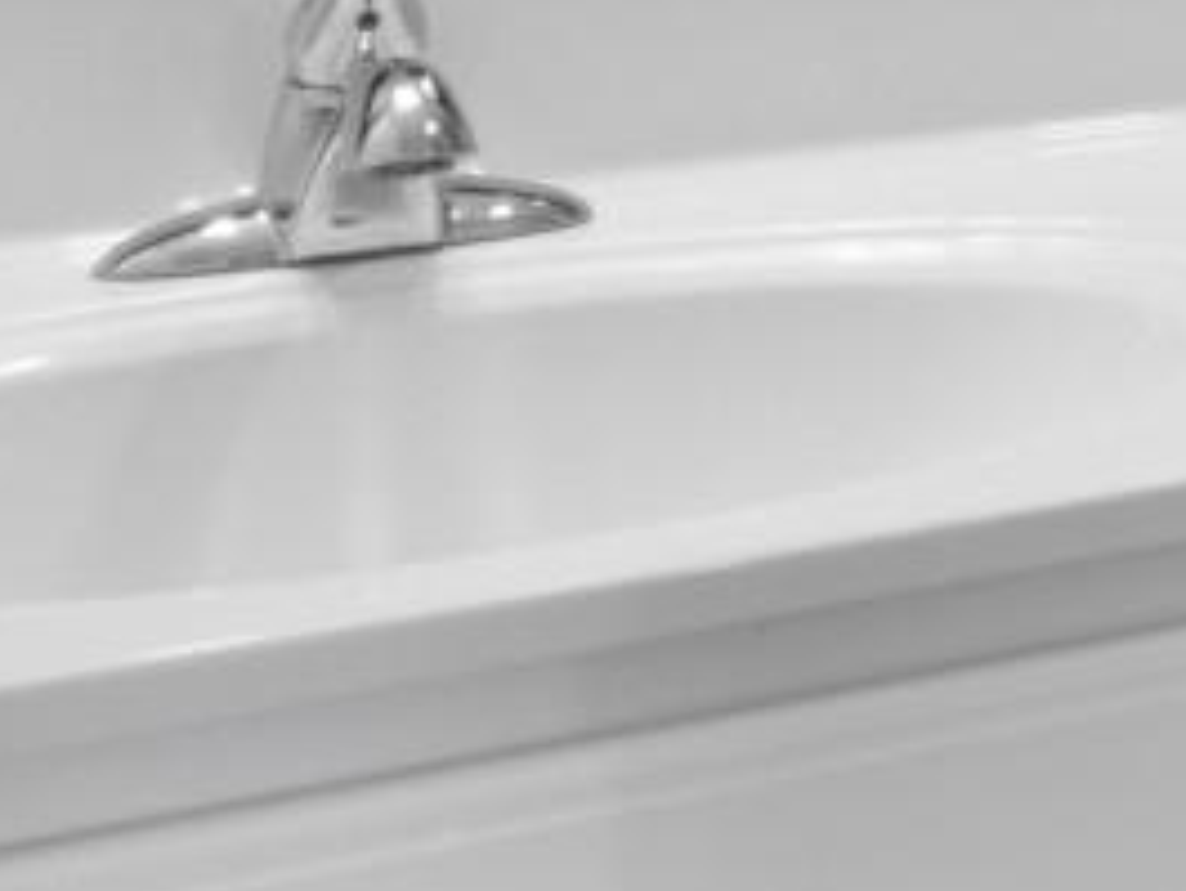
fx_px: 3222
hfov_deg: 16.8
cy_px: -600
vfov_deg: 14.3
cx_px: 2206
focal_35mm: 94
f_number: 4.8
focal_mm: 11
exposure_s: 1/20
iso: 100
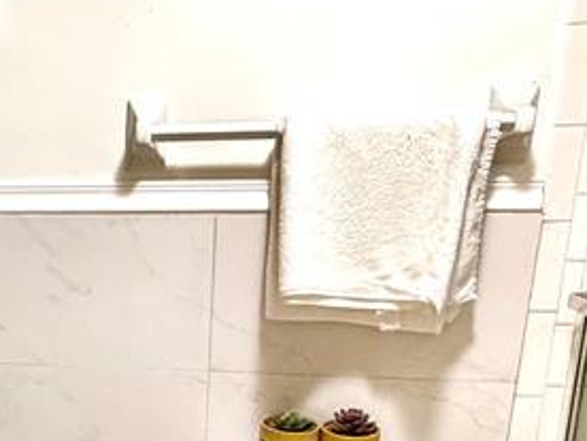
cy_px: 422
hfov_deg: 34.2
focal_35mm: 52
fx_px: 882
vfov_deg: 26.8
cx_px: 28
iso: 320
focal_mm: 2.22
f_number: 2.2
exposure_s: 1/60
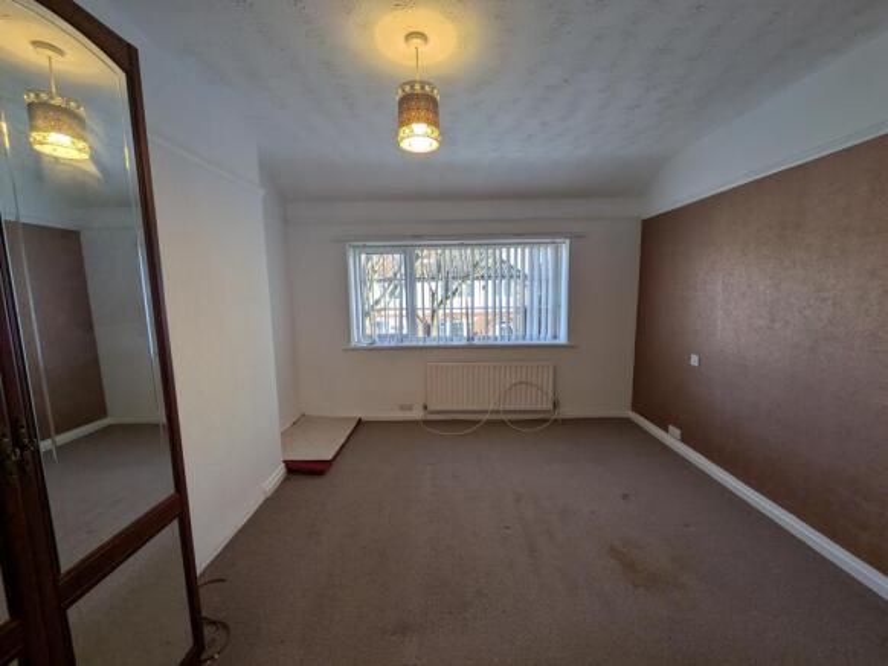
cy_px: 333
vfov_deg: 85.7
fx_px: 359
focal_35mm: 14
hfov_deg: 102.0
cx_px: 444
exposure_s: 1/106
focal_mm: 1.83
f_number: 2.2
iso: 50
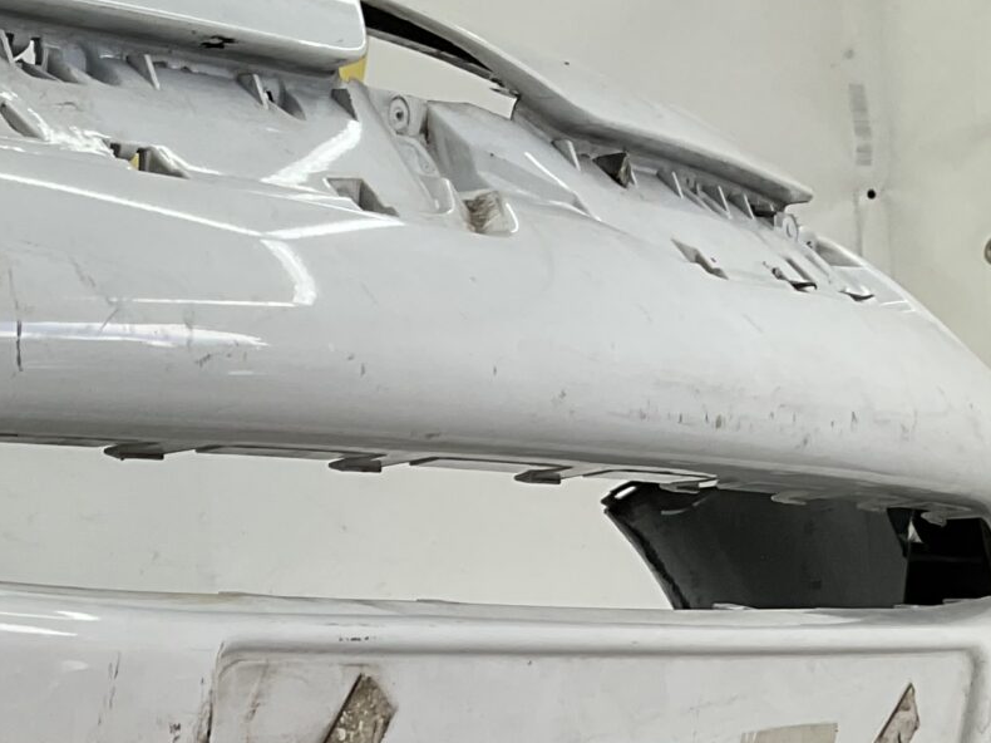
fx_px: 2690
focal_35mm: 94
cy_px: 1014
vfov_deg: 14.9
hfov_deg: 18.7
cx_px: -444
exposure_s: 1/159
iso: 16
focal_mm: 3
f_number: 1.8
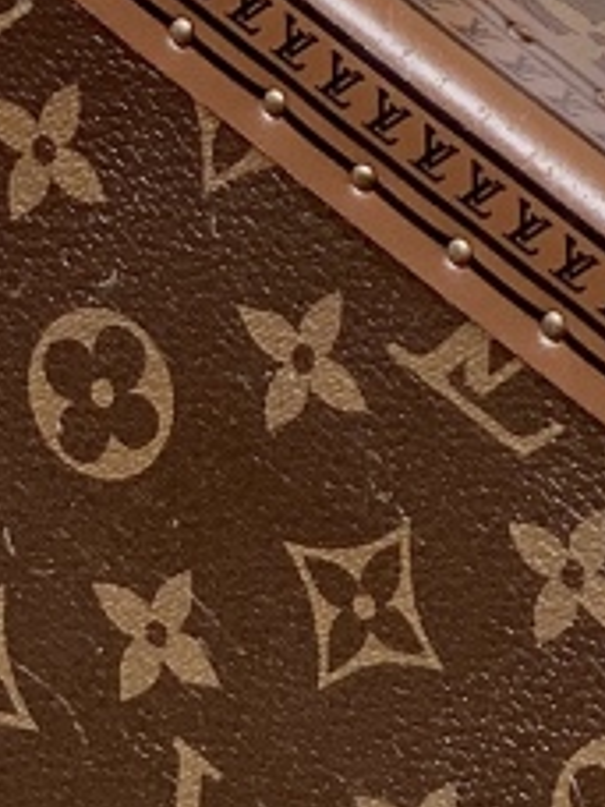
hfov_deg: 4.4
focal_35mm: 329
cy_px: 326
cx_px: 1309
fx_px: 7667
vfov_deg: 6.0
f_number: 2.4
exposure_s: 1/122
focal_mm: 6
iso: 25
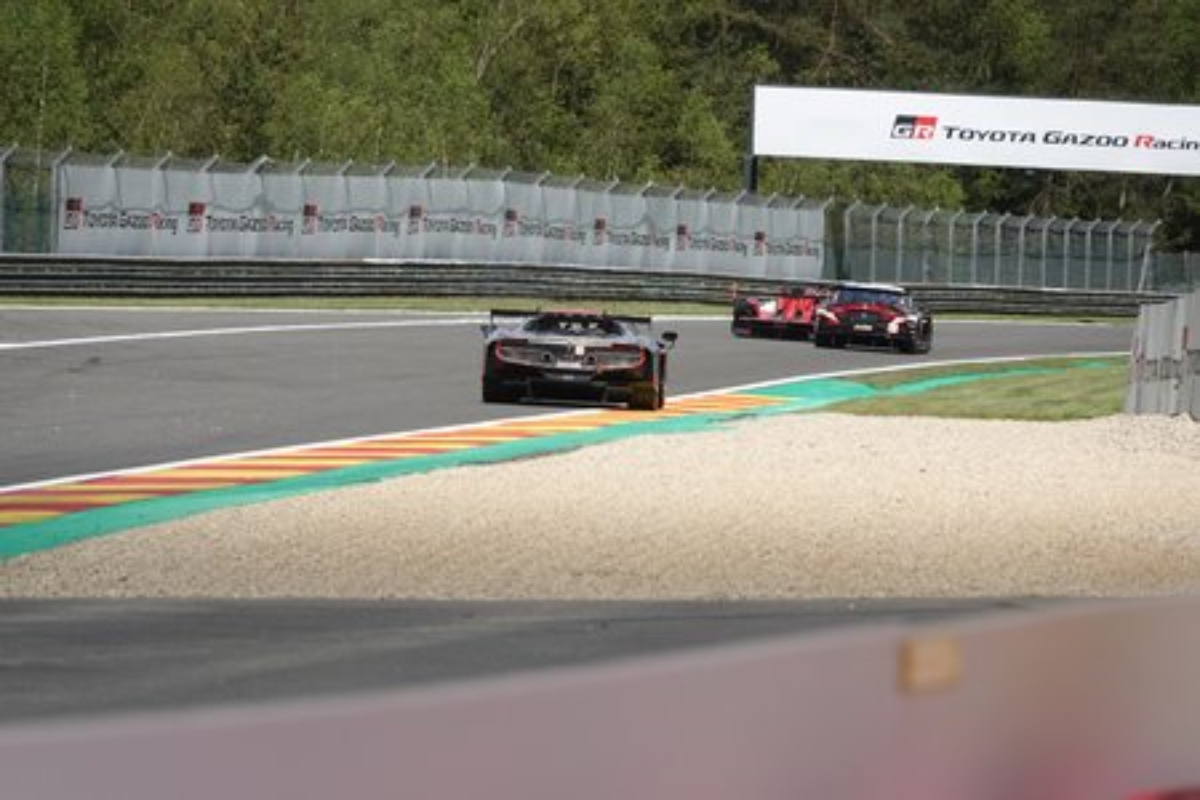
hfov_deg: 6.9
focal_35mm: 300
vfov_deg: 4.6
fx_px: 9999
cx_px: 600
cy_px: 400
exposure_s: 1/800
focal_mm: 110.13
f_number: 4.5
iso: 100
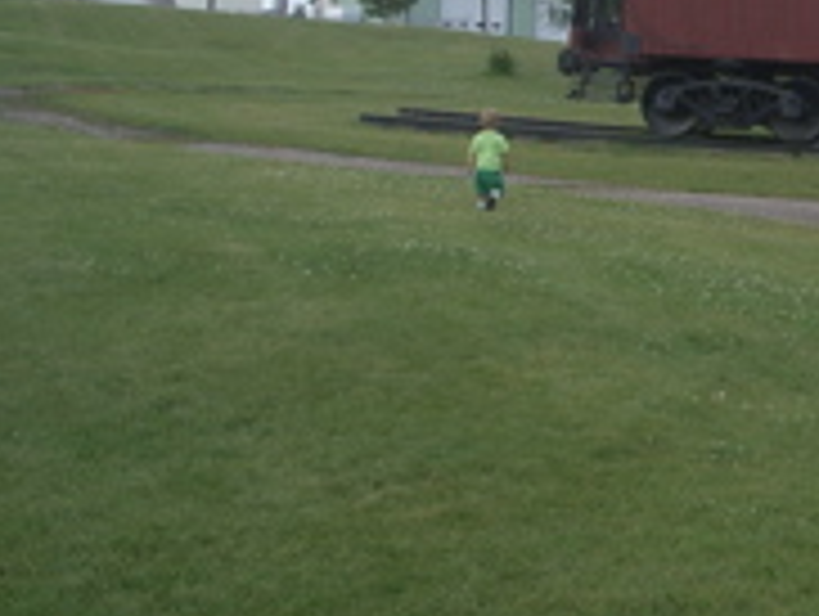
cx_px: 806
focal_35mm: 82
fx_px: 1943
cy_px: 67
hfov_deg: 22.9
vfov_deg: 17.8
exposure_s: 1/320
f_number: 4.3
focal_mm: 5.8
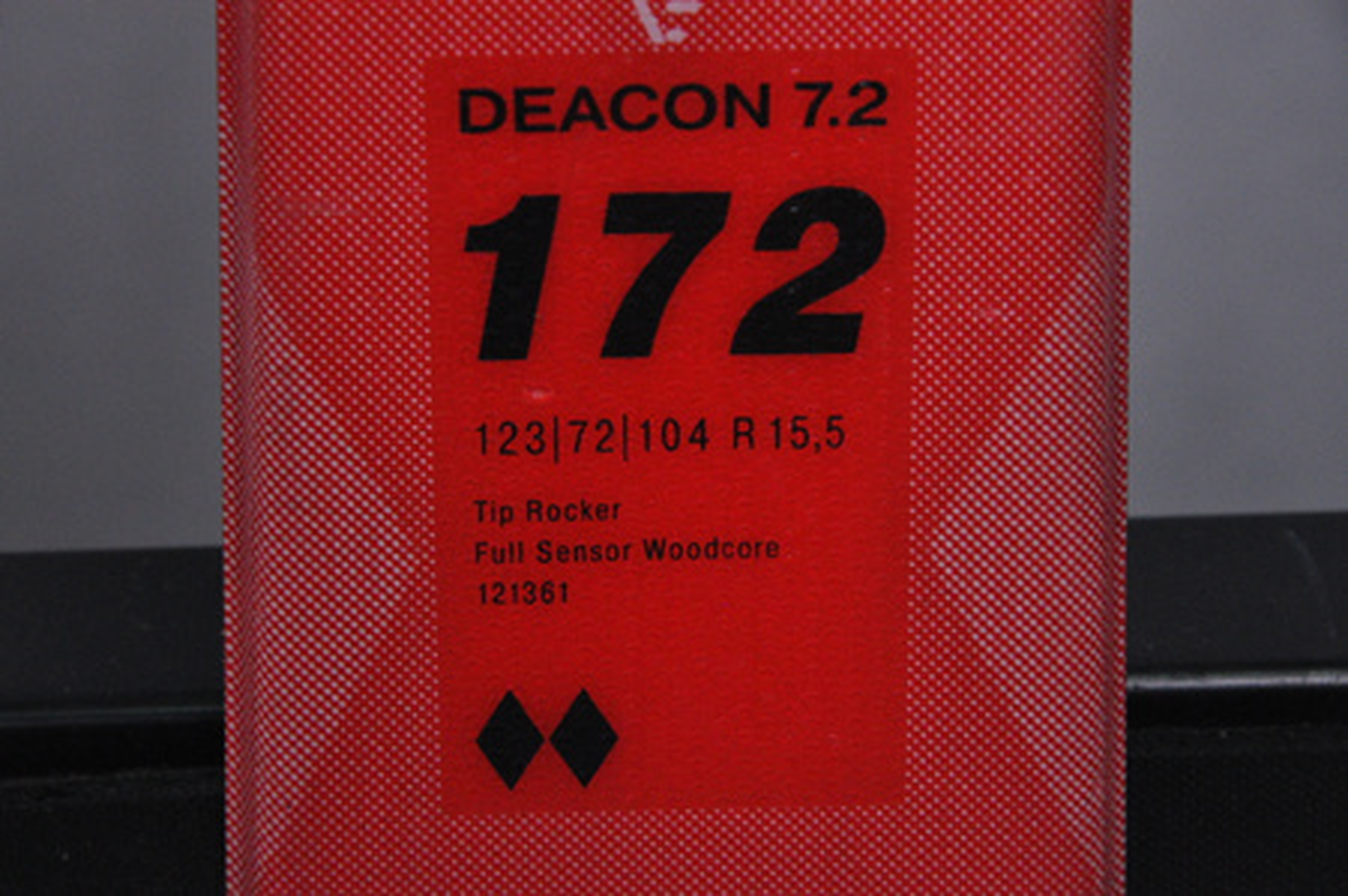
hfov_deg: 13.1
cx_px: 674
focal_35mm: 158
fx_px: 5891
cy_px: 448
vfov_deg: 8.7
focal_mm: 105
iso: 3200
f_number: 9.5
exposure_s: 1/125
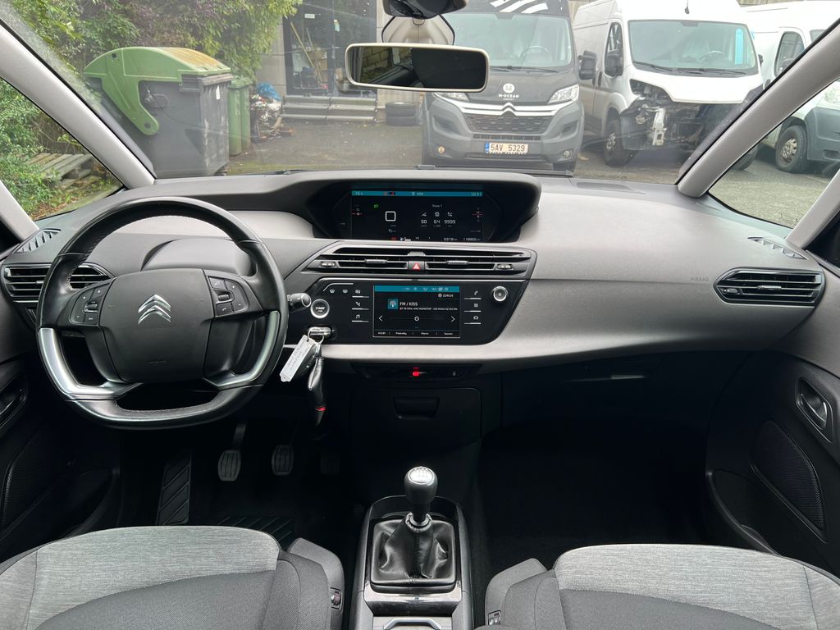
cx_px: 420
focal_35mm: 26
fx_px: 631
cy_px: 315
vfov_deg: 53.1
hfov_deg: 67.3
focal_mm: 5.7
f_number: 1.5
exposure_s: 1/121
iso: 80
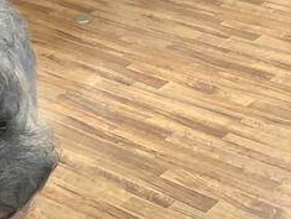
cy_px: 219
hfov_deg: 24.6
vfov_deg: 18.2
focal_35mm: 79
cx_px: 178
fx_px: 665
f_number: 2.4
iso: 160
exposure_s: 1/60
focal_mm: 3.3
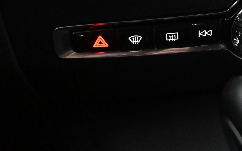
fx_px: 495
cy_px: 35
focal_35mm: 75
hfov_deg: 26.2
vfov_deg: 17.3
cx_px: 235
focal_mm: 25
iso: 8000
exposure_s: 1/40
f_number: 4.2
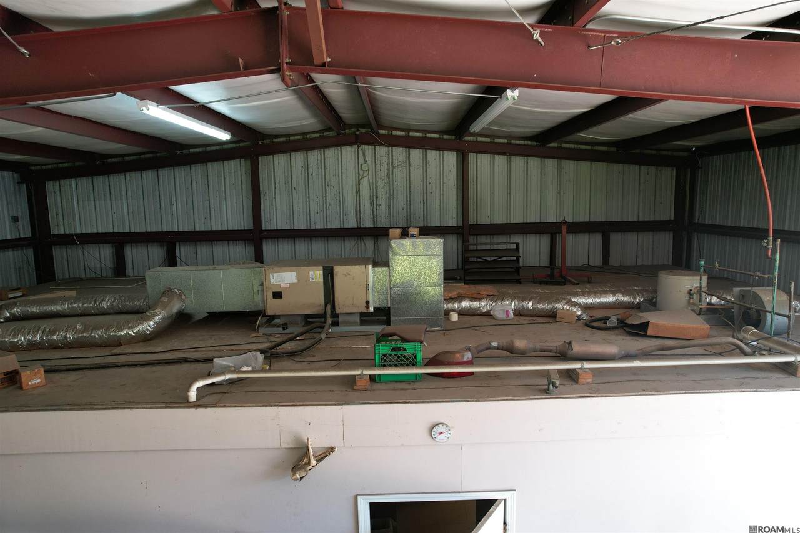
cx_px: 400
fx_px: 489
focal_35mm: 22
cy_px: 266
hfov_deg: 78.6
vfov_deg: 57.2
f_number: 2.8
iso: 100
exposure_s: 1/40
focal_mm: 8.38
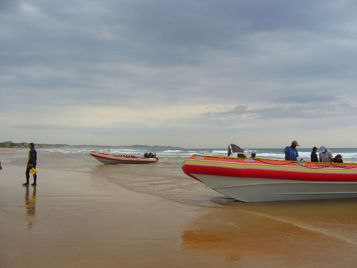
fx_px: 361
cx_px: 178
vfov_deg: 40.7
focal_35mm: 35
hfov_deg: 52.6
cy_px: 134
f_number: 5.6
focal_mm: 5.8
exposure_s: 1/100
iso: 80
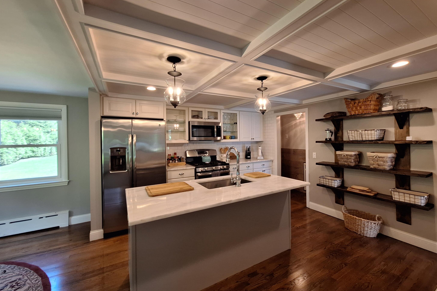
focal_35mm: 14
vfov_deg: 81.1
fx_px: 170
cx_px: 223
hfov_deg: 104.2
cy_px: 137
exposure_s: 1/50
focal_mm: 1.74
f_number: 2.2
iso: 80
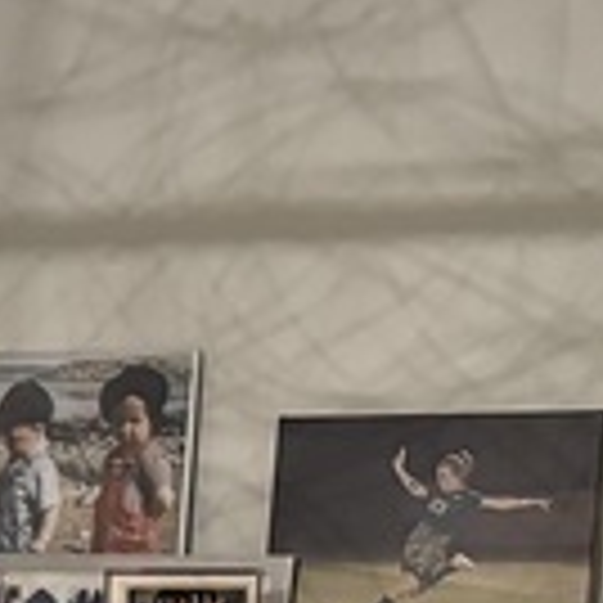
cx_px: -270
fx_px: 3193
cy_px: 1418
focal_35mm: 162
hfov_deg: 10.5
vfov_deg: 9.6
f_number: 1.78
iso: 800
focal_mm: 6.86
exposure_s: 1/33
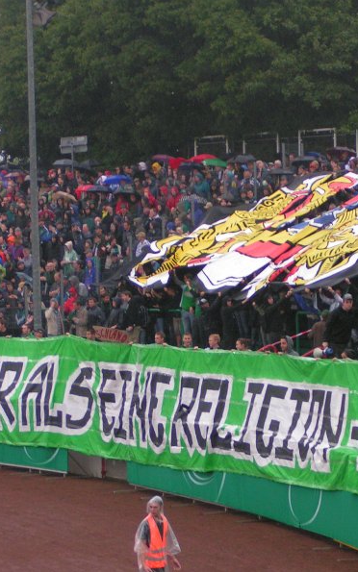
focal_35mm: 141
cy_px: 287
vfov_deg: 14.8
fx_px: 2201
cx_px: 194
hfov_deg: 9.3
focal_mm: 15.2
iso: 125
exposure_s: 1/100
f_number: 3.5
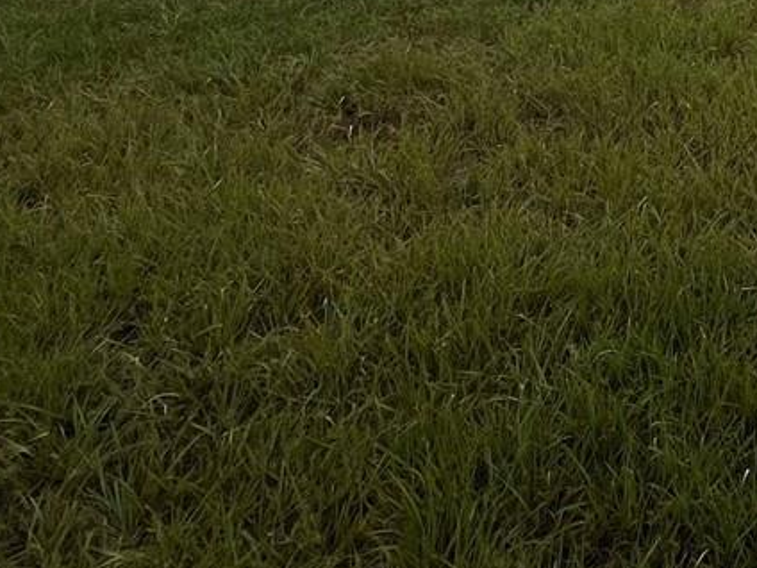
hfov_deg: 31.4
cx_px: 950
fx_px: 1072
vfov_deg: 22.0
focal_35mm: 49
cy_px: -377
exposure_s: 1/786
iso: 32
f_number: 1.8
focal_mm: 1.57
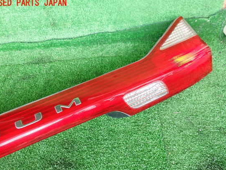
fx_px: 215
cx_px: 116
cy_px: 91
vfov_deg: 42.9
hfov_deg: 55.3
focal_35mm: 33
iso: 200
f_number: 2.3
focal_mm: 5.4
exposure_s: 1/30
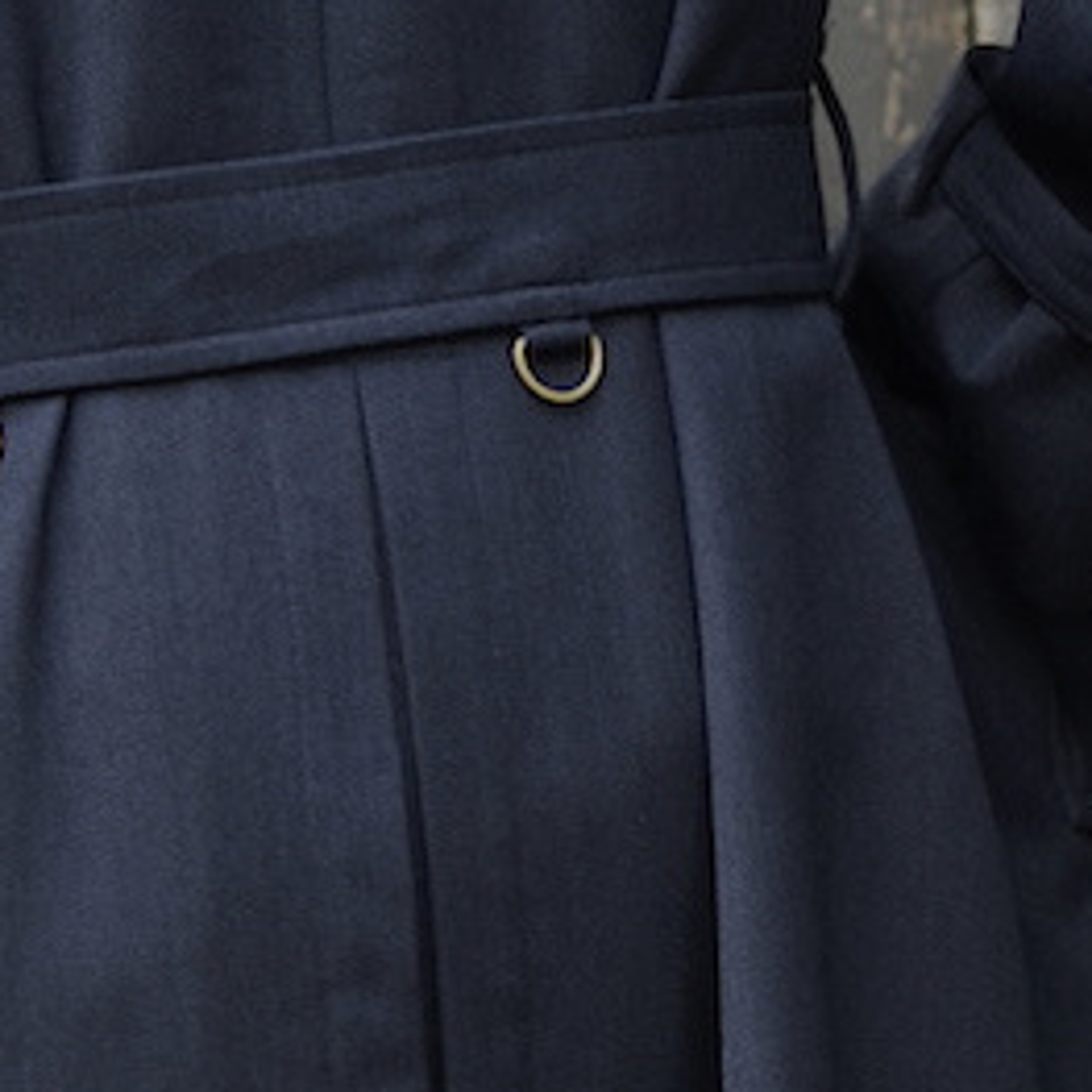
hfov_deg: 4.2
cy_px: 656
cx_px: 137
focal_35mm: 421
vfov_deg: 4.2
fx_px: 15013
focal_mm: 85
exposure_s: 1/60
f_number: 1.8
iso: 160
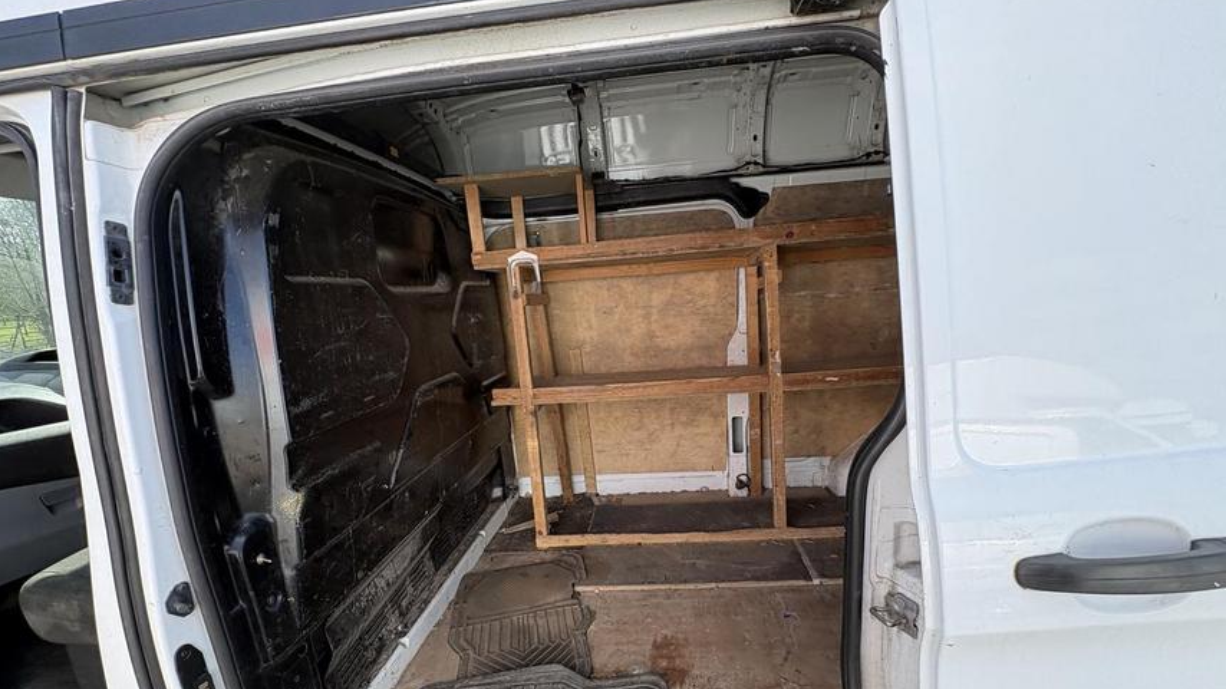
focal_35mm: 16
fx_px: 520
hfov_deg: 99.4
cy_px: 419
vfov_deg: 66.3
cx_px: 617
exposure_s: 1/294
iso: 64
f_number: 2.2
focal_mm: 2.22
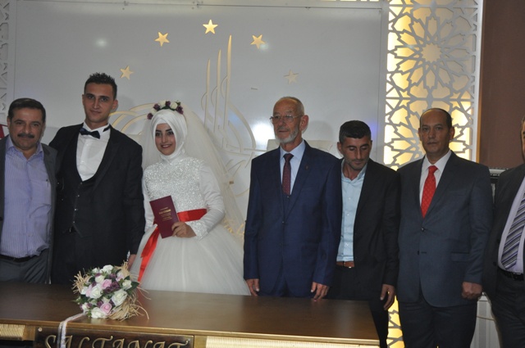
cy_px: 174
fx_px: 743
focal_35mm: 51
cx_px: 262
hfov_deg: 38.9
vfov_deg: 26.4
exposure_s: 1/60
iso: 800
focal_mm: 34
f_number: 4
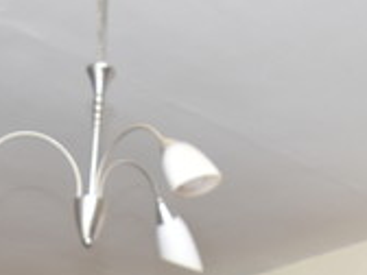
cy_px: 651
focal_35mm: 88
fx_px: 933
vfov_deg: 13.0
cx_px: 131
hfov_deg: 22.2
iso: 720
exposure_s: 1/250
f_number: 3.5
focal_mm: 10
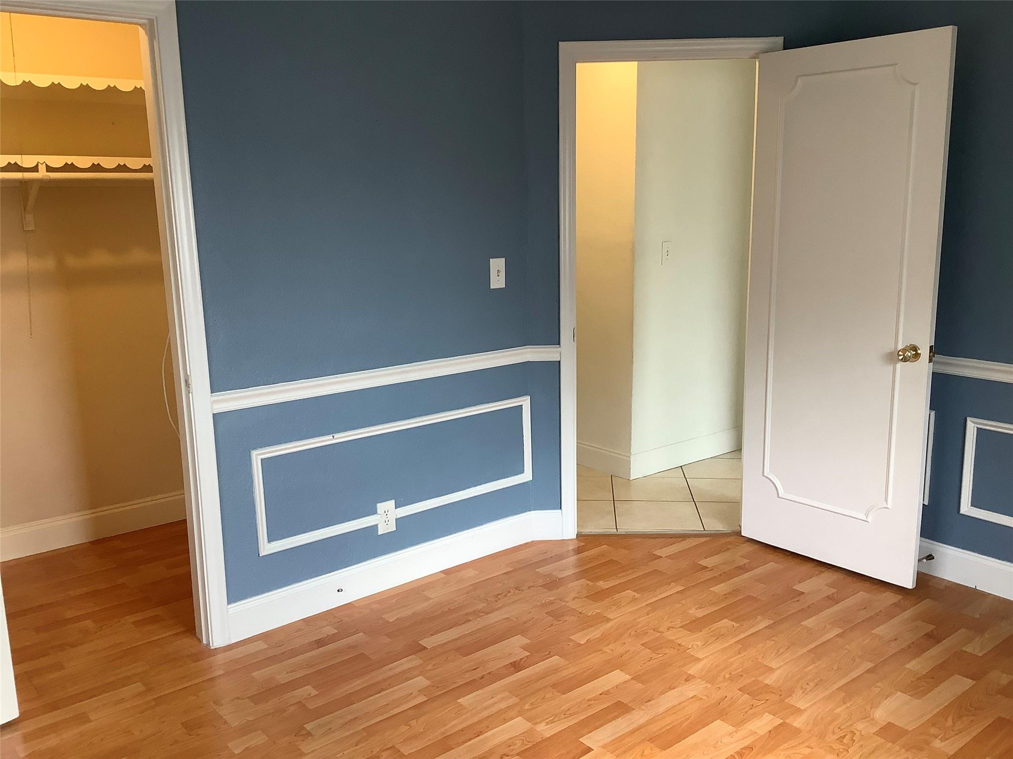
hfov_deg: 58.4
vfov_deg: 45.4
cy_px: 380
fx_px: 907
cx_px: 506
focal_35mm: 31
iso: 80
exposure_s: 1/60
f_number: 2.4
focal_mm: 3.3
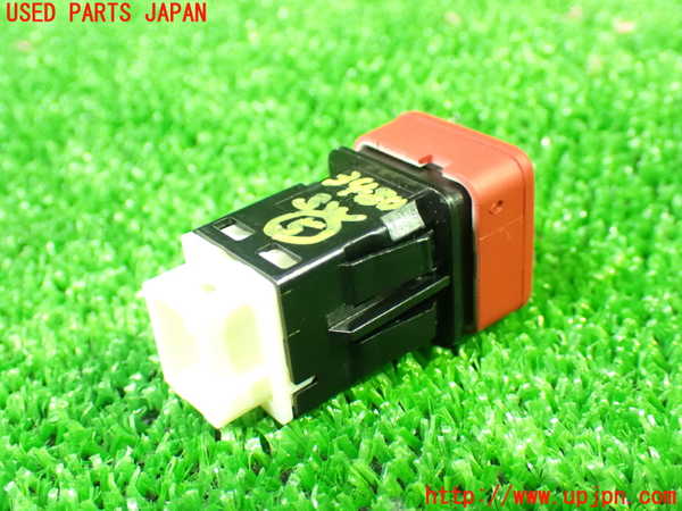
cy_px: 256
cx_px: 341
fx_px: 867
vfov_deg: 32.9
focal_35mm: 44
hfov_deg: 42.9
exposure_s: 1/25
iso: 1600
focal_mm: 7.84
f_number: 2.9
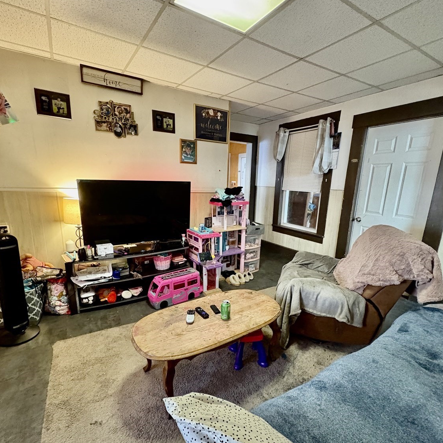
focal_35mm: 17
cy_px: 242
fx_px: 246
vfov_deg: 83.7
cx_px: 220
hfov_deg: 84.0
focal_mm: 2.22
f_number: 2.2
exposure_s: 1/40
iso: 1000
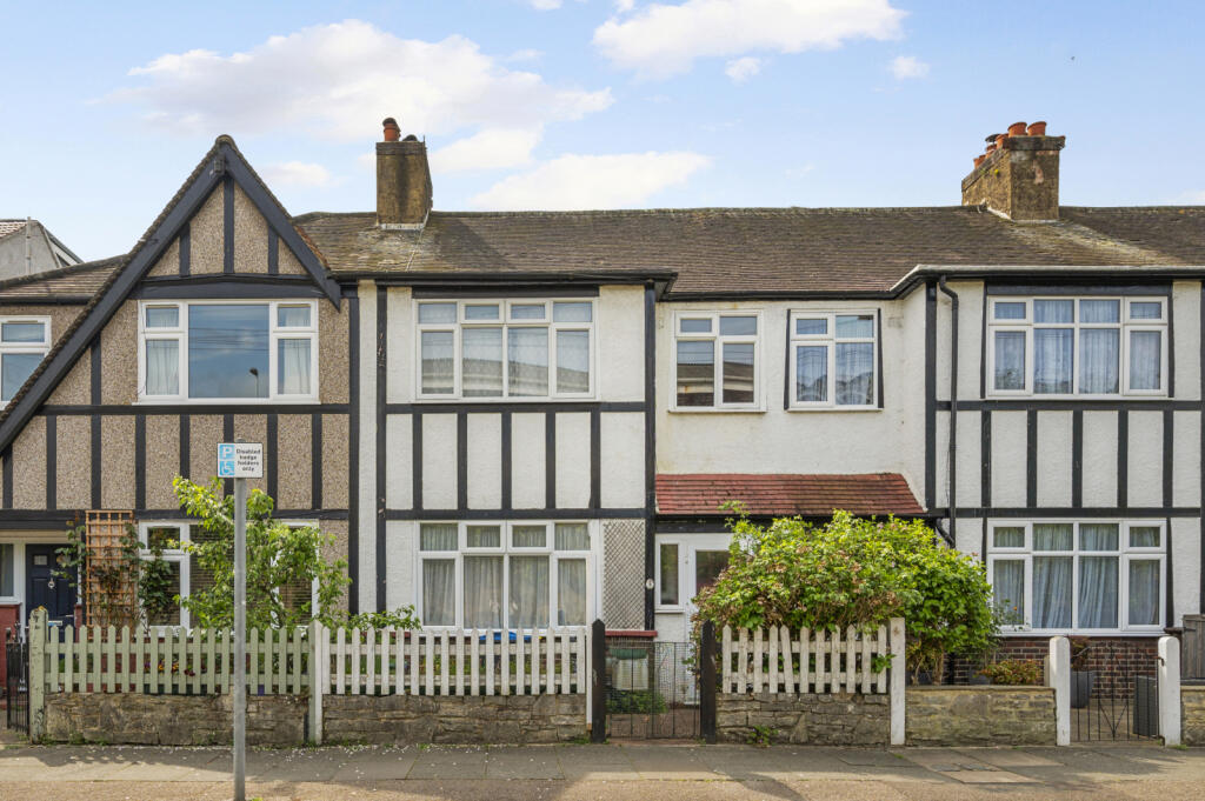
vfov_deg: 81.1
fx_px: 468
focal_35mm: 14
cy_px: 400
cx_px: 602
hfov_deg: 104.3
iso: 200
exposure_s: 1/200
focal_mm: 14
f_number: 8
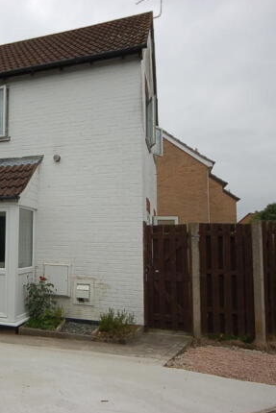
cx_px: 22
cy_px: 206
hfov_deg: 38.1
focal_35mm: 32
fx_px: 368
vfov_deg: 58.7
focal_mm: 14
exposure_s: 1/320
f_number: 9
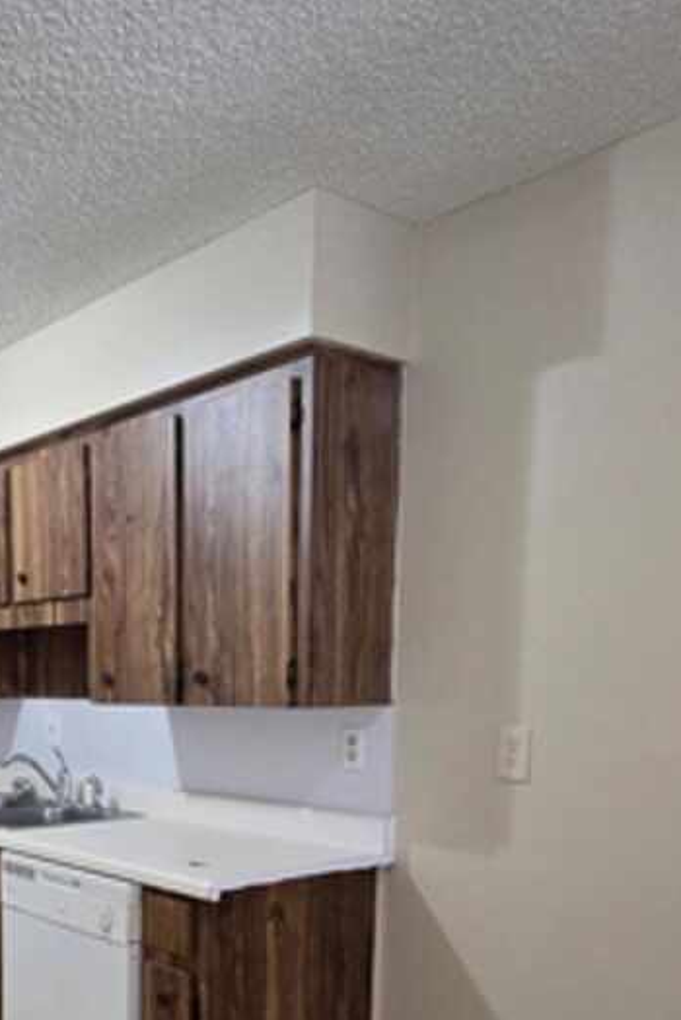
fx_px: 935
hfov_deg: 38.1
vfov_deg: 52.8
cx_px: 111
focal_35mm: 33
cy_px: 839
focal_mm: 2.2
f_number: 2.2
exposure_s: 1/60
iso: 320
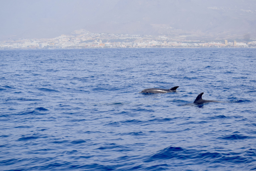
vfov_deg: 16.5
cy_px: 86
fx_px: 587
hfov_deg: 24.6
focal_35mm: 82
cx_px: 128
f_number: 6.3
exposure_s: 1/1600
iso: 400
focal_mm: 55
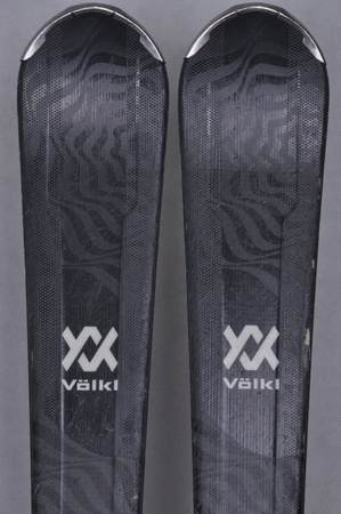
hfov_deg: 8.7
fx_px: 2243
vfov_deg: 13.1
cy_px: 257
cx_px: 170
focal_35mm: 158
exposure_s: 1/125
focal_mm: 105
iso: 3200
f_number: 11
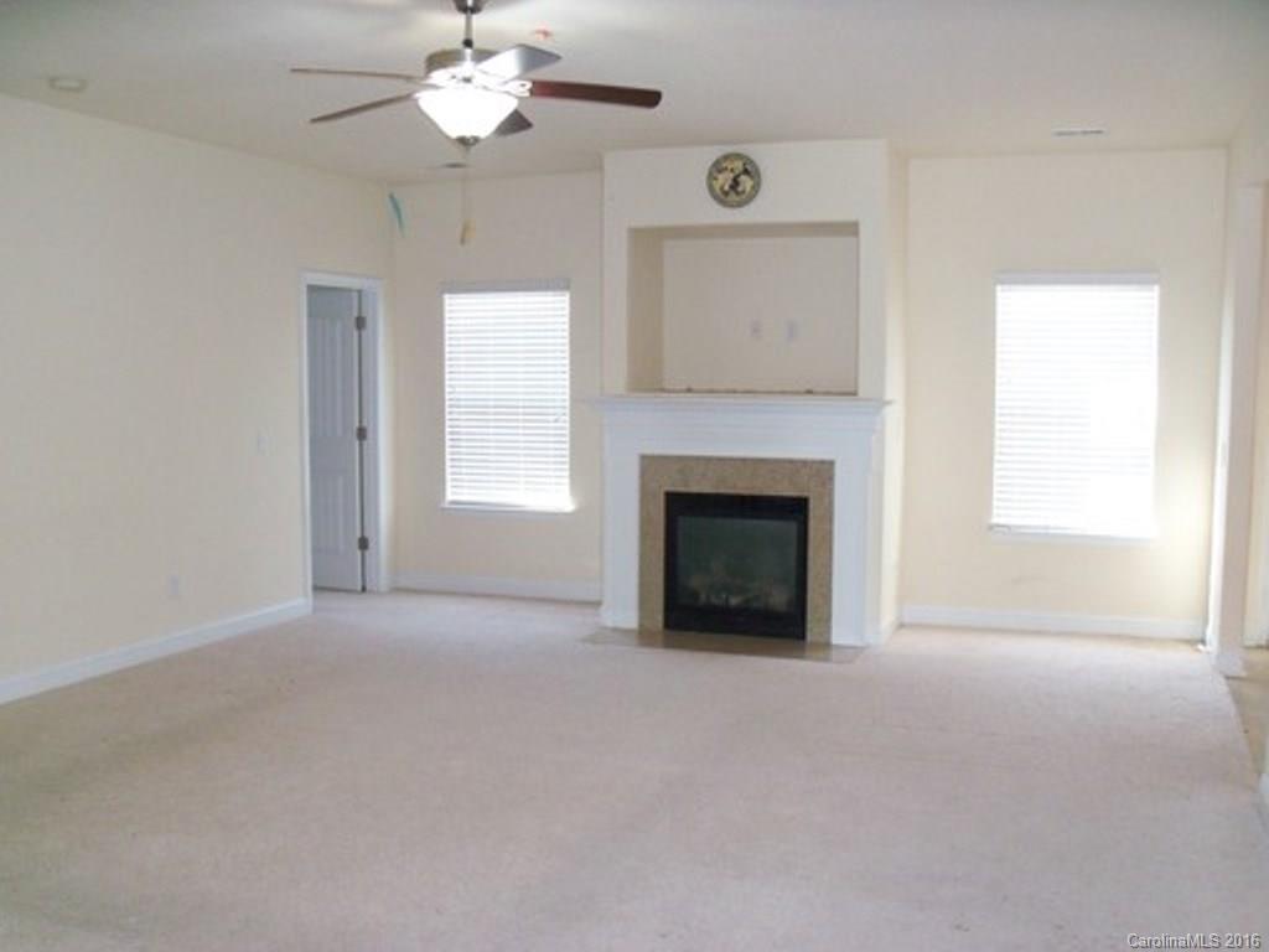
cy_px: 476
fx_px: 1283
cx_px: 634
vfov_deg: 40.7
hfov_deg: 52.6
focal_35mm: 35
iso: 320
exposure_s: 1/60
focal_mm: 6.3
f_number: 3
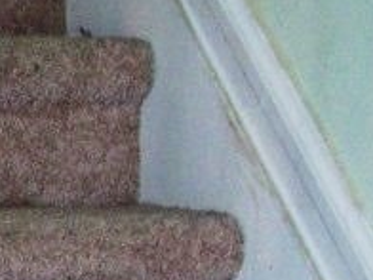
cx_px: -594
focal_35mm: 219
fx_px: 2360
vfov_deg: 6.8
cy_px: 210
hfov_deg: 8.2
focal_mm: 7
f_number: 3
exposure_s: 1/60
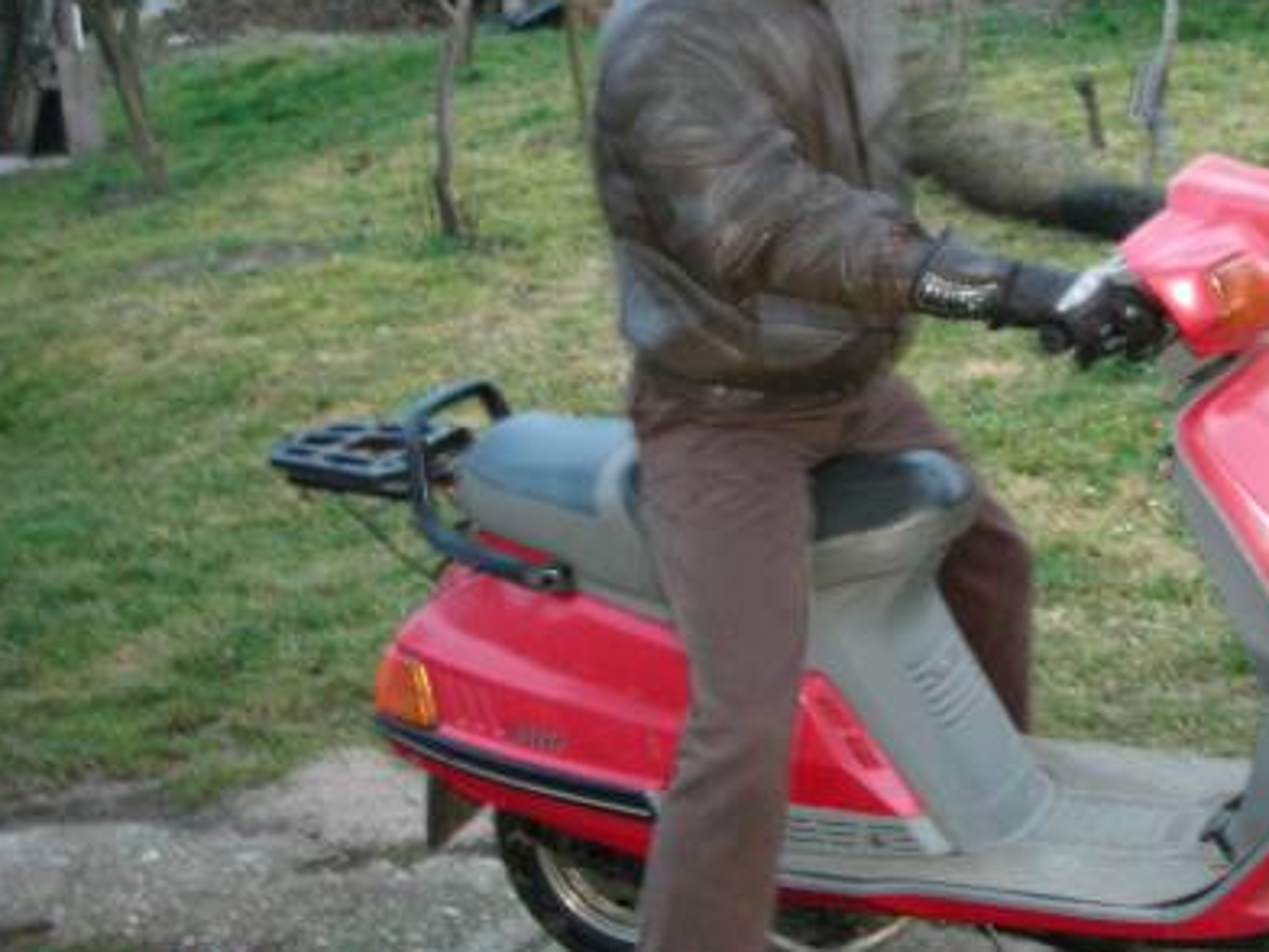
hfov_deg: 30.5
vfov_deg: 23.6
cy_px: 376
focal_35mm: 62
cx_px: 997
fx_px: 2273
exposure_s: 1/2.1
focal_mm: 6.3
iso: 200
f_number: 3.2
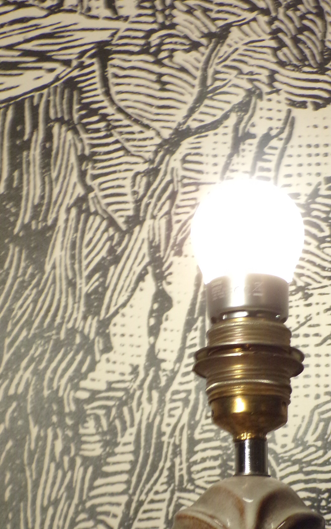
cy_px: 344
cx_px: 264
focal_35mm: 70
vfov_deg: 29.2
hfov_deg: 18.4
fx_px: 1010
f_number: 3.5
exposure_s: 1/17
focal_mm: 8.7
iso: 322
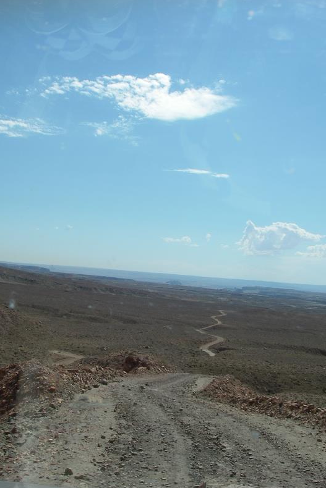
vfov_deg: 48.5
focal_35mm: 40
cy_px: 245
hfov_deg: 33.4
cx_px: 155
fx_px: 543
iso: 64
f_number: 6.6
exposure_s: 1/320
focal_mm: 6.3
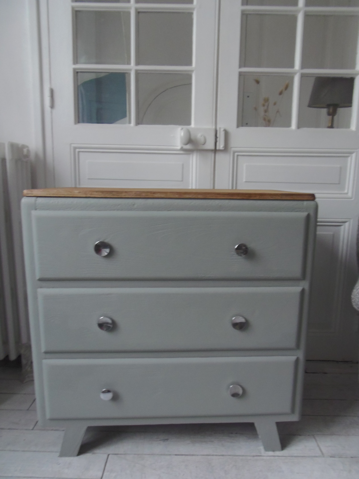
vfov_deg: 71.6
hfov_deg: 56.8
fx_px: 332
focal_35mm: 24
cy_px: 240
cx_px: 180
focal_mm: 4.3
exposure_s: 1/10
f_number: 2.9
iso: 200
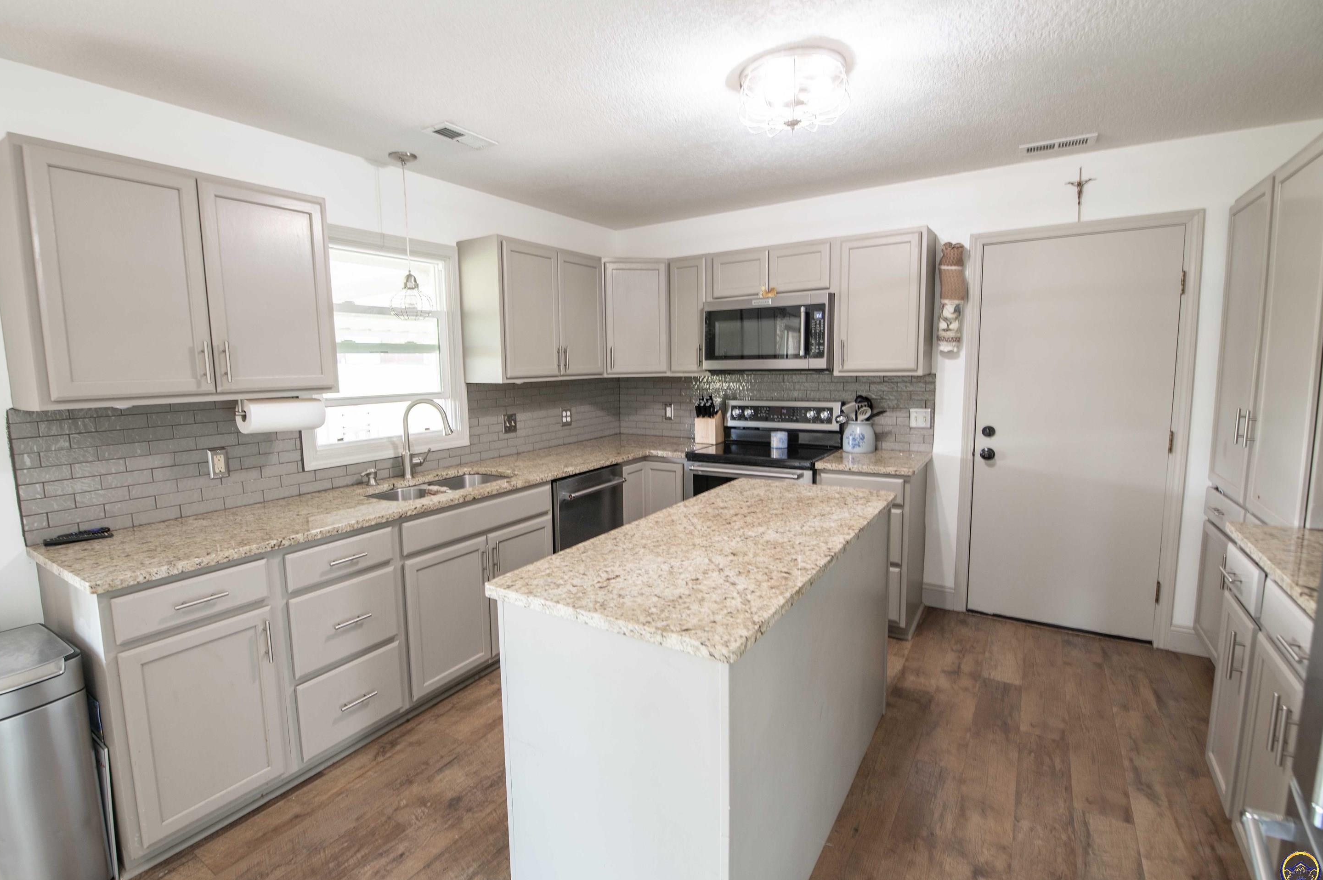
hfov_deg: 96.7
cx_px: 621
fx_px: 587
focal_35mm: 16
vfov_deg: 73.6
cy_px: 425
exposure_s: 1/15
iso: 280
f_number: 5
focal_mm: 15
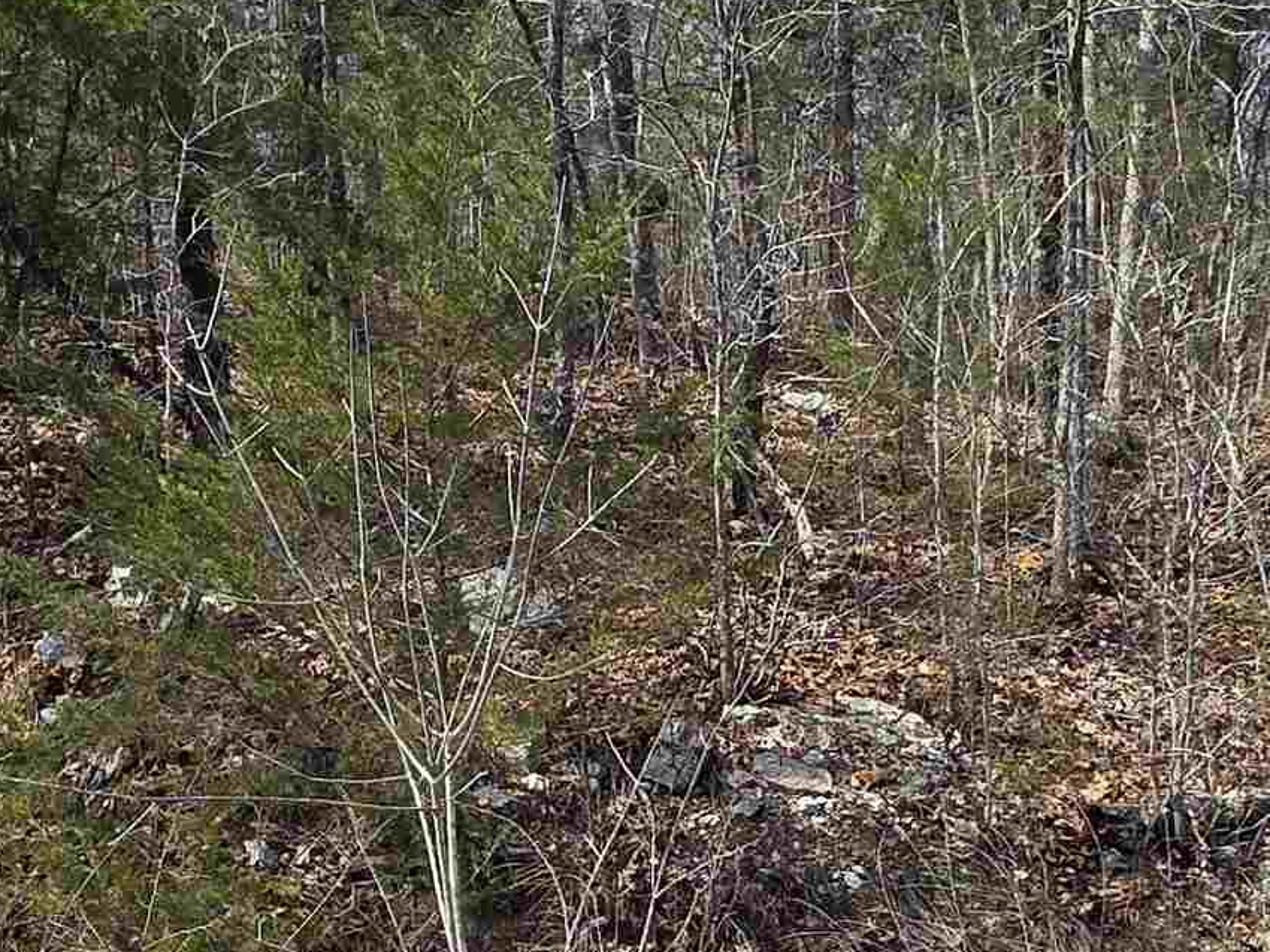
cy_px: 747
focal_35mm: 47
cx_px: 660
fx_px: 1724
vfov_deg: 30.2
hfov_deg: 40.4
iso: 40
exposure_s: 1/944
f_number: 1.9
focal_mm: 2.2
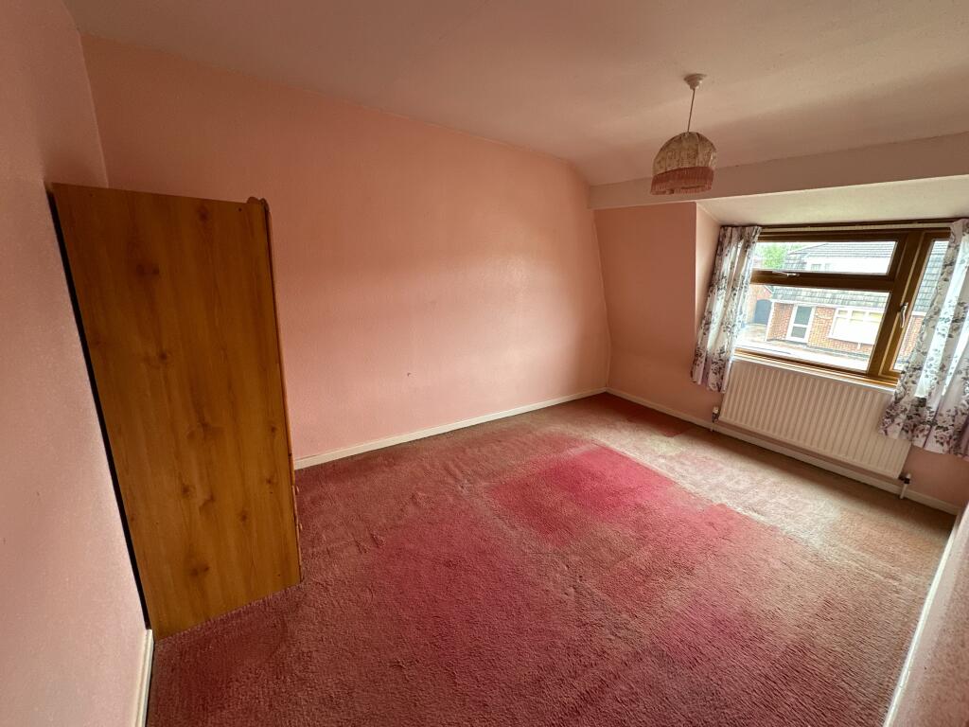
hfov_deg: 102.1
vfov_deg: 85.7
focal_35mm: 14
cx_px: 484
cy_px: 364
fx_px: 392
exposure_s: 1/99
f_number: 2.2
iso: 160
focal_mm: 2.22
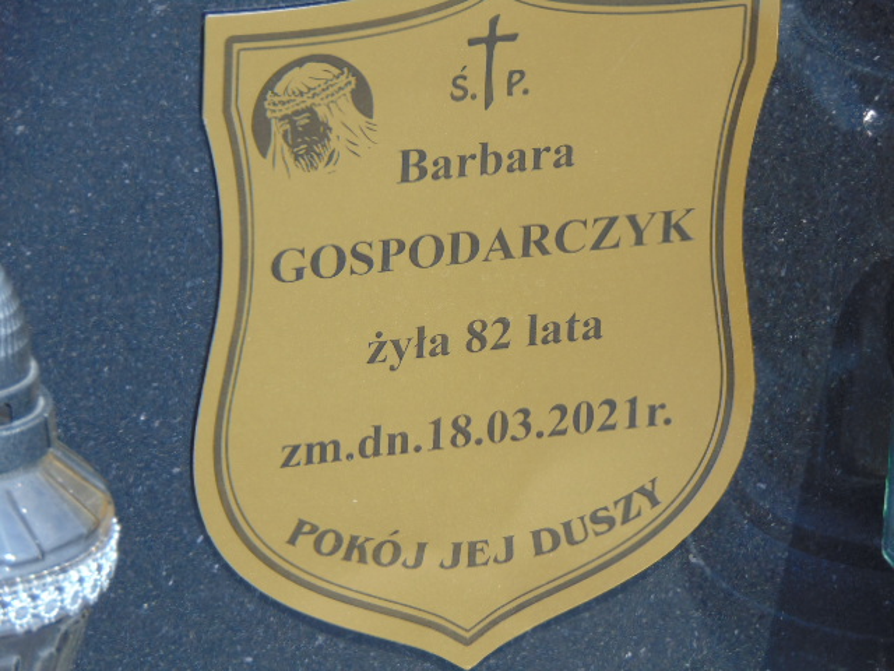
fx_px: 6457
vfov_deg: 5.9
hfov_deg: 7.9
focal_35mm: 250
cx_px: 447
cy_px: 336
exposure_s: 1/400
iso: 80
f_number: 4.1
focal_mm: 44.9
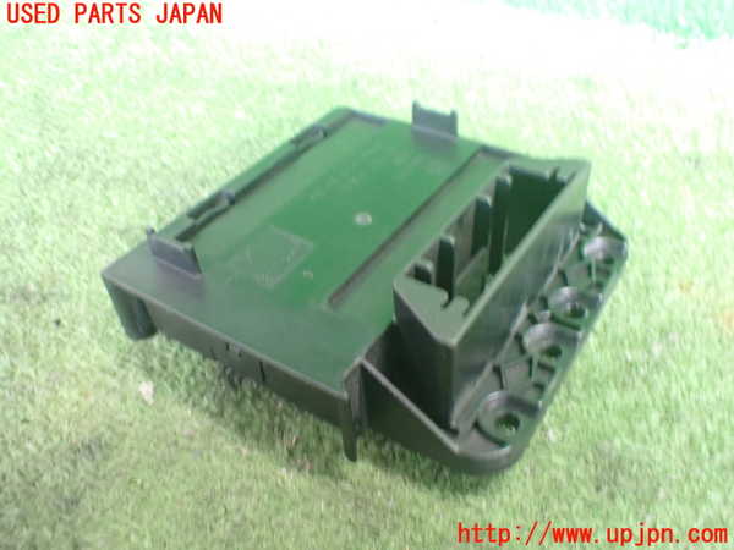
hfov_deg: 60.0
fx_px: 636
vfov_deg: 46.8
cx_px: 367
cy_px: 275
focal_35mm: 30
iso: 1000
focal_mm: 5.4
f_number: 2.3
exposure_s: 1/30
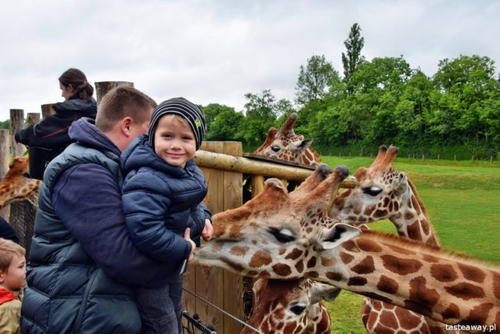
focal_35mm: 36
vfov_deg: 36.9
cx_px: 250
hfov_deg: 53.1
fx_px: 500
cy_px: 167
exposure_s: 1/160
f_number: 8
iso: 200
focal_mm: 24
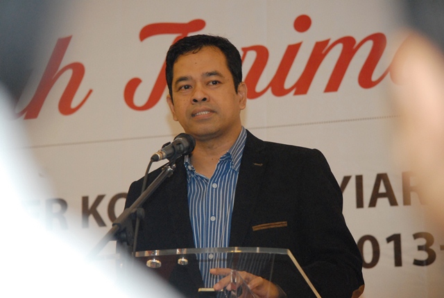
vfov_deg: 7.7
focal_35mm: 180
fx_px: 2225
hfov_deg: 11.4
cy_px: 149
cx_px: 222
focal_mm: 120
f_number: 4.8
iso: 1000
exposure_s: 1/100
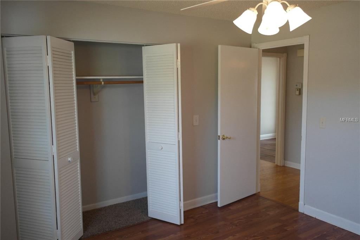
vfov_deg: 43.6
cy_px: 120
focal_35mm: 30
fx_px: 300
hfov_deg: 61.9
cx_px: 180
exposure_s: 1/80
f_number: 3.5
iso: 400
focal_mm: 20
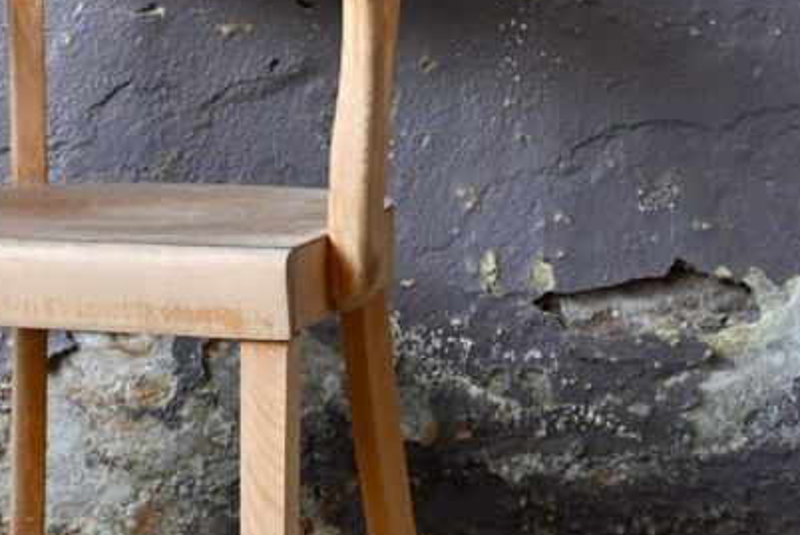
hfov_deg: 19.5
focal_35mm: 102
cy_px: 259
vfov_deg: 13.5
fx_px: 2269
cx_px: 42
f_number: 5
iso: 800
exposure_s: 1/100
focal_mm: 41
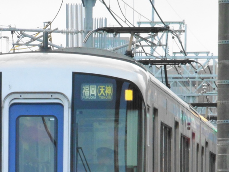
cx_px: 47
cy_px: 165
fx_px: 4051
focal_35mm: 612
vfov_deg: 2.4
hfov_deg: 3.2
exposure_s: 1/320
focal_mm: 55.7
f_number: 5.9
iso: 800
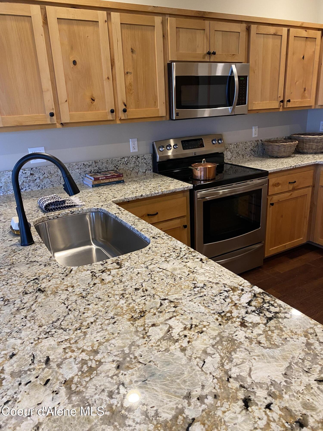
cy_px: 216
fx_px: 323
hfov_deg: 53.1
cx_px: 162
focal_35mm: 26
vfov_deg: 67.3
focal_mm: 4.25
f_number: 1.8
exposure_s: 1/60
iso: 125
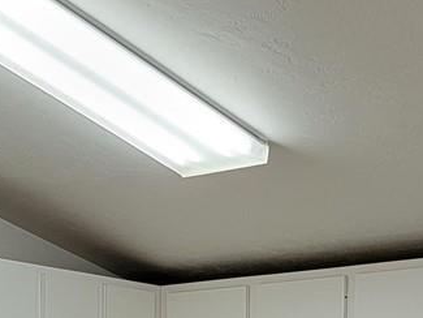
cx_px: 262
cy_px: 605
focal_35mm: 118
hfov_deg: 16.7
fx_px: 1442
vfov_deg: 11.5
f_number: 1.8
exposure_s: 1/120
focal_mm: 6.7
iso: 125
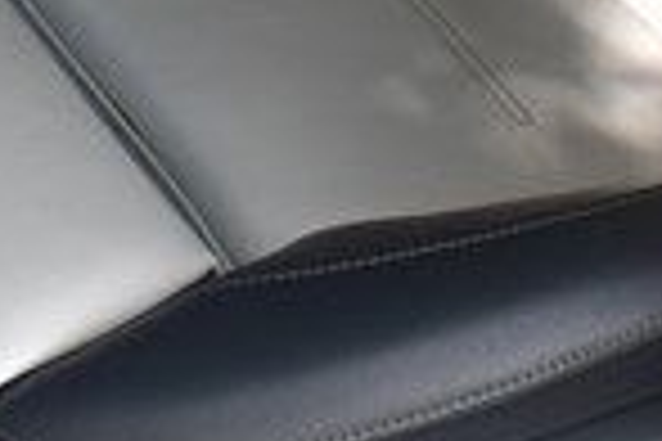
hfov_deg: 10.8
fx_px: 3457
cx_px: 662
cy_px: -889
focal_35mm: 188
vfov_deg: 6.6
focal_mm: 18
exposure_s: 1/250
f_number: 5.6
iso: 400
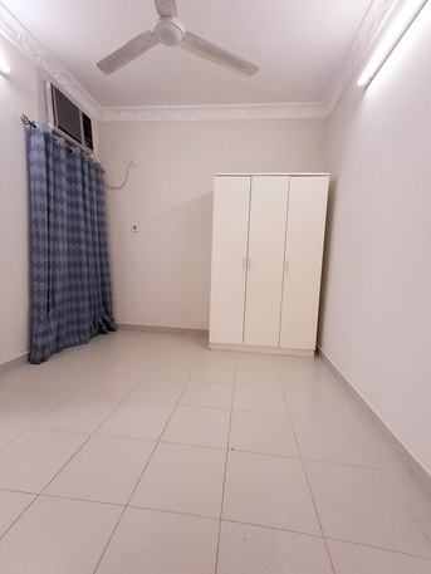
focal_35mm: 16
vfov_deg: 94.5
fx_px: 265
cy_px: 287
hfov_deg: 78.1
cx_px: 216
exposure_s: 1/40
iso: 100
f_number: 2.2
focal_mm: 1.64
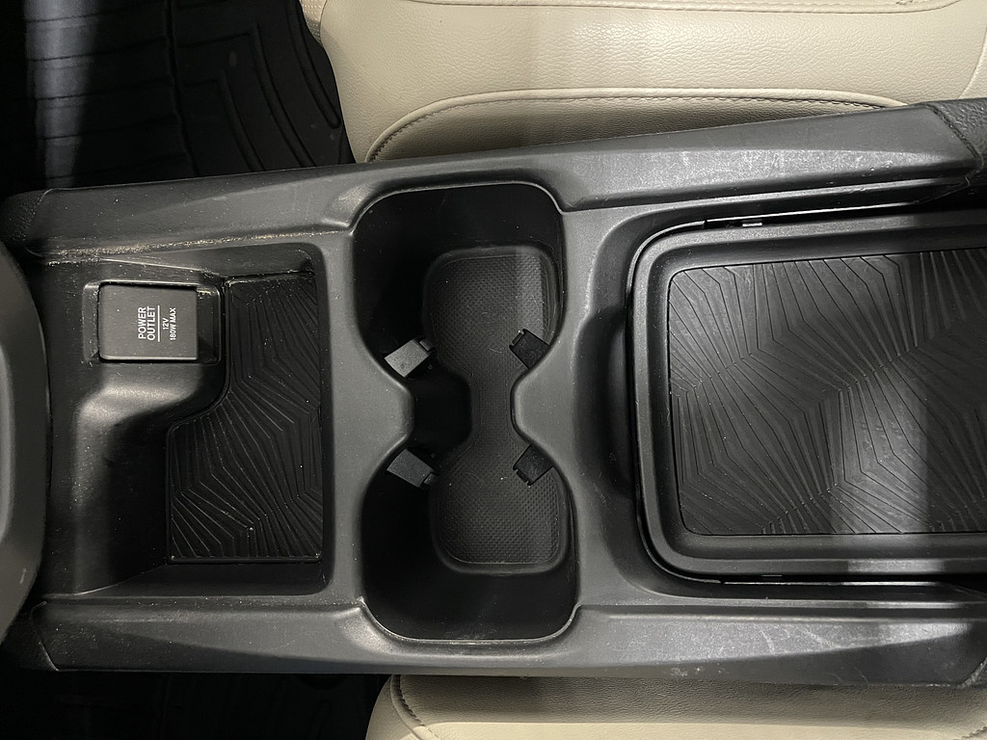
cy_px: 370
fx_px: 713
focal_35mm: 25
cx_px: 494
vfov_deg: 54.9
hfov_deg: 69.4
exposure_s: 1/30
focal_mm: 5.1
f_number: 1.6
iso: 1000
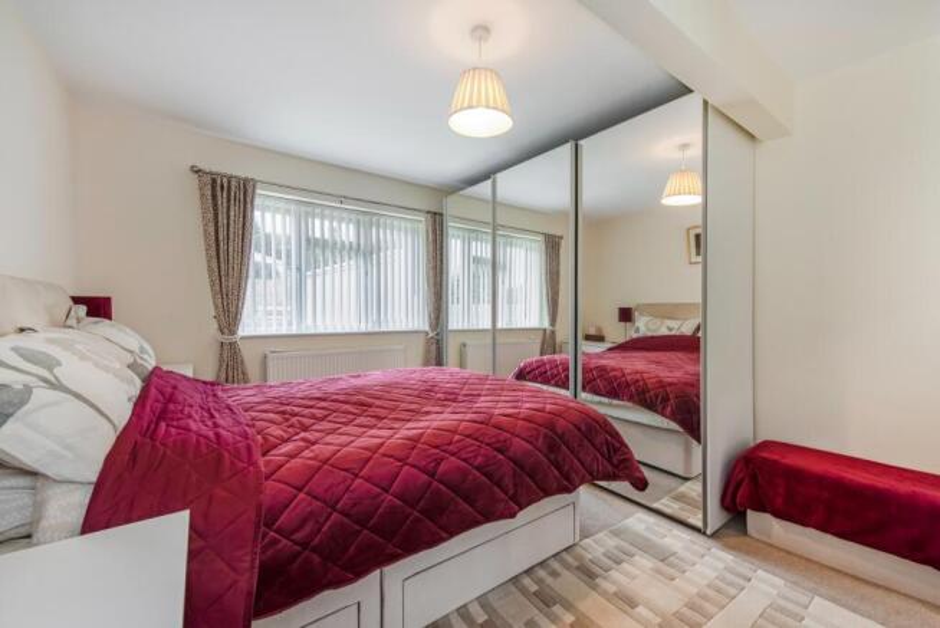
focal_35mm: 14
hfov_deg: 104.2
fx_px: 366
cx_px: 470
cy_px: 314
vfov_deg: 81.3
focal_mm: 14
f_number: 9
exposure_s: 1/25
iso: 320
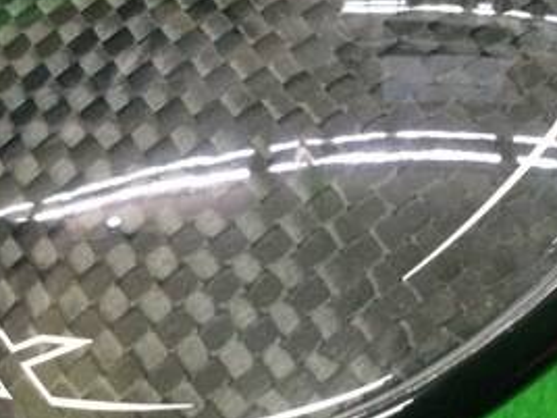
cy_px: 133
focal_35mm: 74
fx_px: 1191
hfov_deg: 25.2
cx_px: 547
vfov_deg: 19.8
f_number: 2.4
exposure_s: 1/30
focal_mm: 3.3
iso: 200
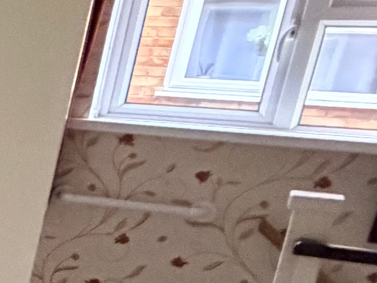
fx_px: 947
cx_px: -692
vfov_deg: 16.8
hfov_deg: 12.3
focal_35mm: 87
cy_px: 243
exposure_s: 1/60
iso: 800
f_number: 2.2
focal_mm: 2.22
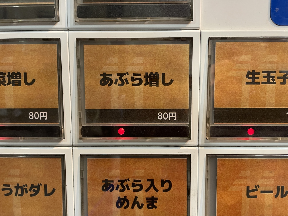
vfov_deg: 53.1
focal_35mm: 26
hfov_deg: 67.3
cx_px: 144
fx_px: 216
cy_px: 108
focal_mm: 4.2
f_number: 1.6
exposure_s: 1/50
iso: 160
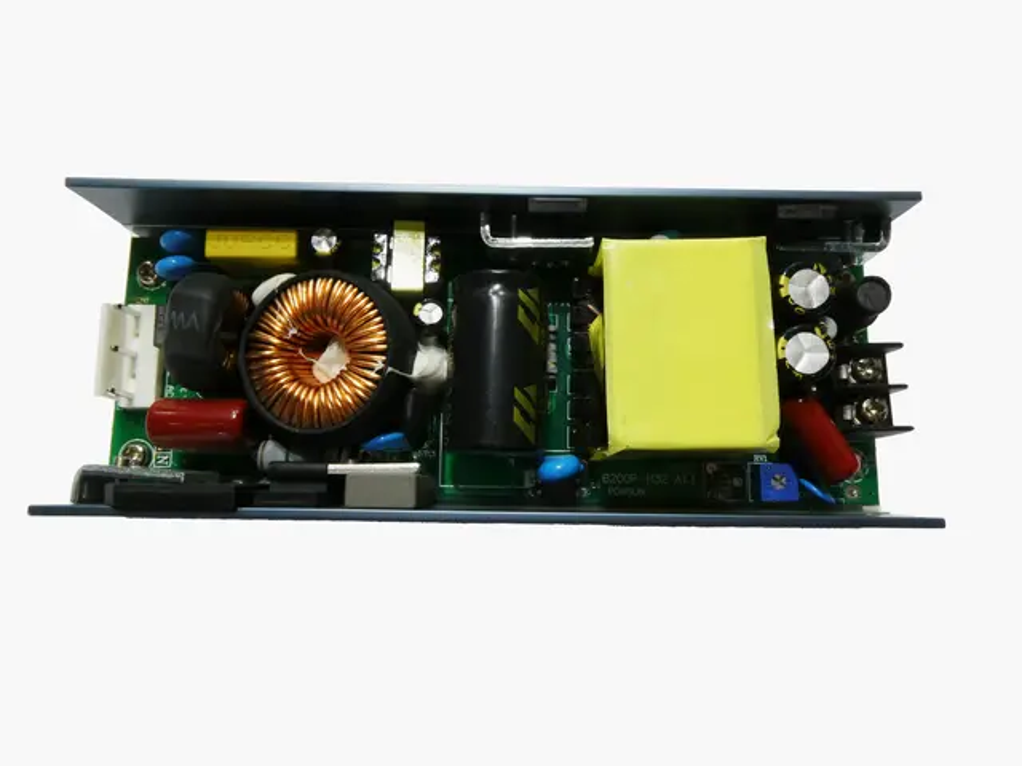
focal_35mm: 24
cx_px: 511
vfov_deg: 56.8
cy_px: 383
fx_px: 709
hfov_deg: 71.6
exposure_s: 1/60
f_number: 6.3
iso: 250
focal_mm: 4.3
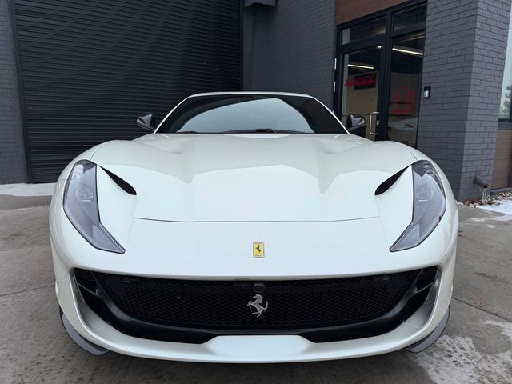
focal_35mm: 24
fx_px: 355
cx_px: 256
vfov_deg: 56.8
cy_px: 192
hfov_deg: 71.6
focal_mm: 6.76
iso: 80
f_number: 1.78
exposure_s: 1/1437
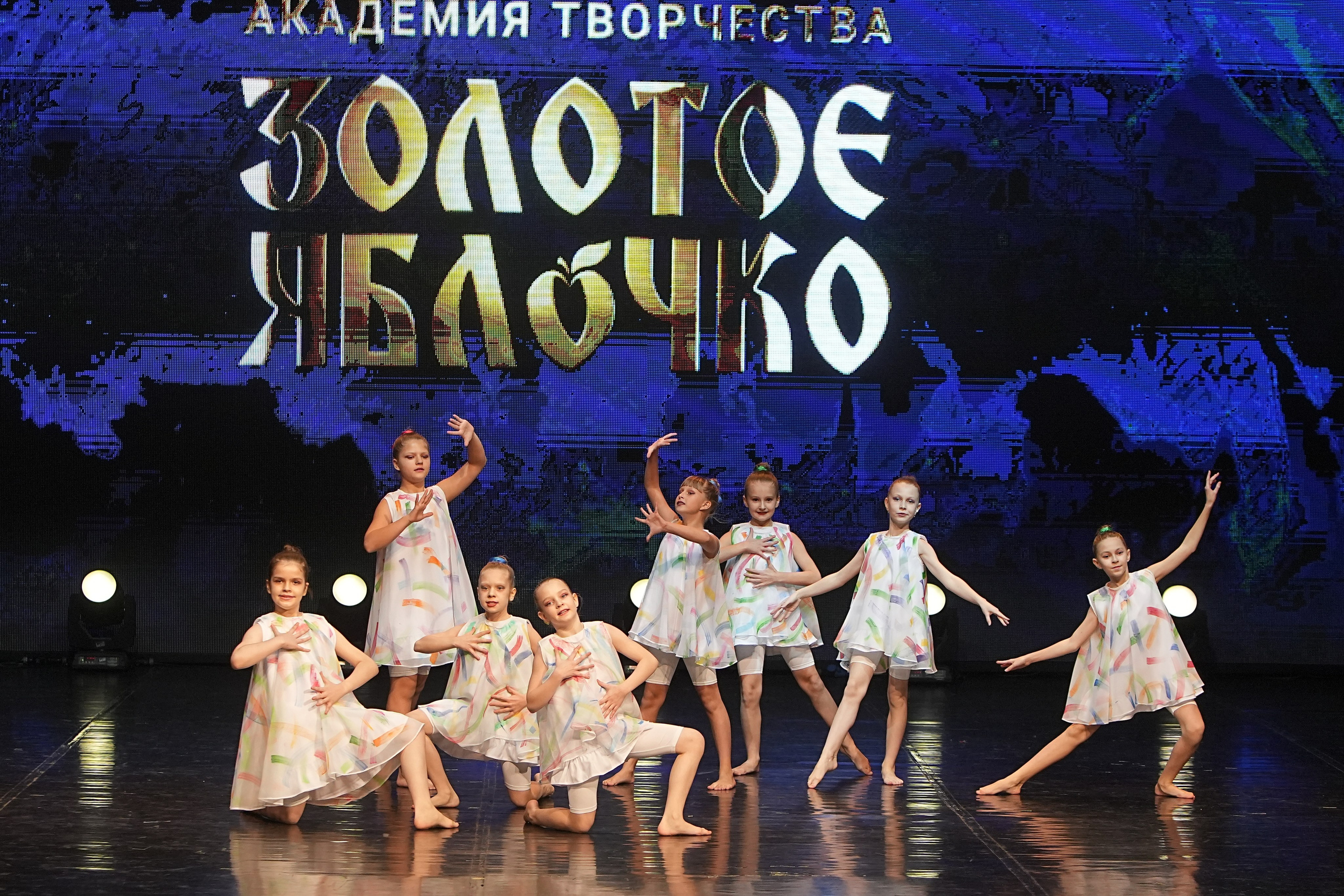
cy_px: 448
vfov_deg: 11.7
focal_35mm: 117
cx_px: 672
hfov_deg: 17.5
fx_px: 4368
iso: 2500
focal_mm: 78
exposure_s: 1/400
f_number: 4
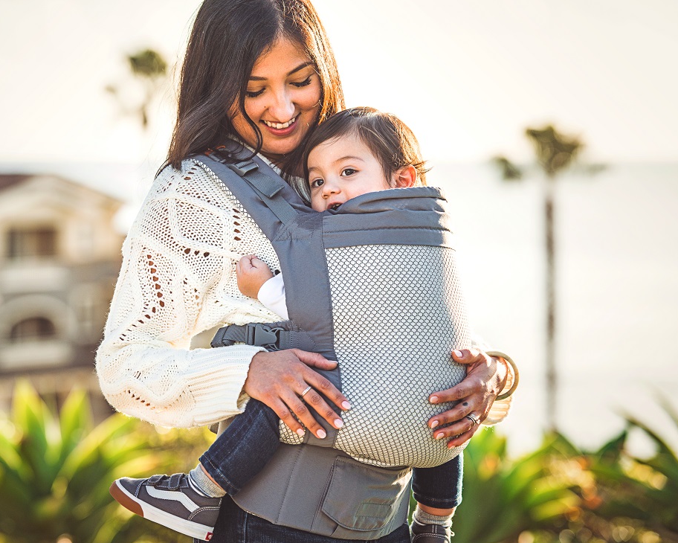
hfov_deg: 13.6
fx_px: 2850
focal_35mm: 142
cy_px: 273
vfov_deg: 10.9
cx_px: 291
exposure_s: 1/800
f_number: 3.5
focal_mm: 125
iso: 200
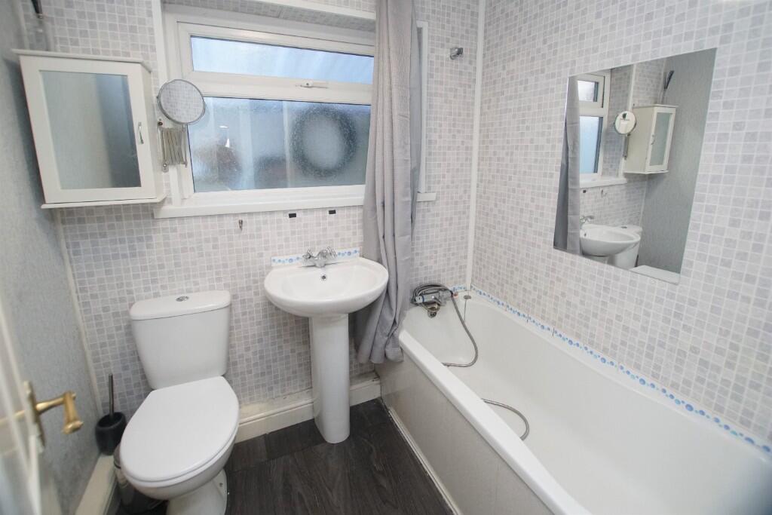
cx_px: 386
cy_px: 258
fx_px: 322
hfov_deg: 100.4
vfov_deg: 77.3
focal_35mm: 15
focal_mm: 10
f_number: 4
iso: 1600
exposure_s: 1/160
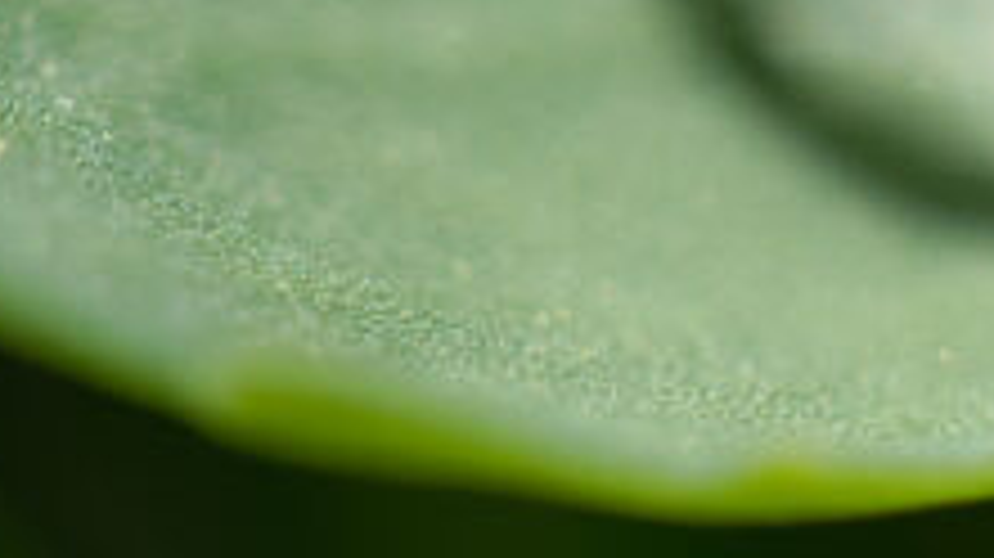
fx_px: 3819
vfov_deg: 8.2
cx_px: 1102
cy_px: -218
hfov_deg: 14.5
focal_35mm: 145
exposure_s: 1/2000
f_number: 5
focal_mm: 30
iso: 100
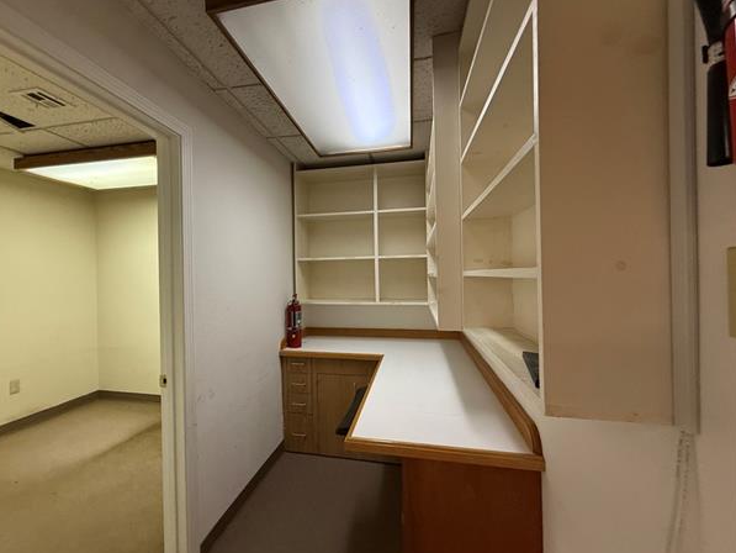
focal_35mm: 15
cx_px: 345
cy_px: 274
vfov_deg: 81.8
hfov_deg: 98.0
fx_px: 319
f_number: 2.2
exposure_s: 1/60
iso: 320
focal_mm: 2.22
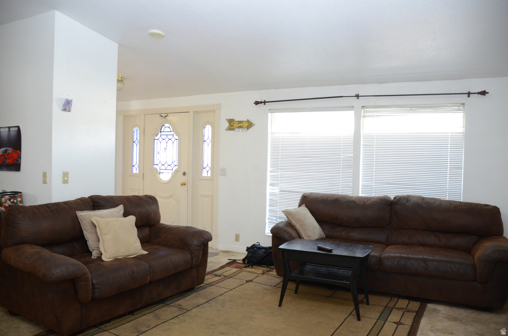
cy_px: 168
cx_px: 254
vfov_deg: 47.7
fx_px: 380
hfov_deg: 67.5
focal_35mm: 27
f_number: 3.5
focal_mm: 18
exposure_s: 1/40
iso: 1250
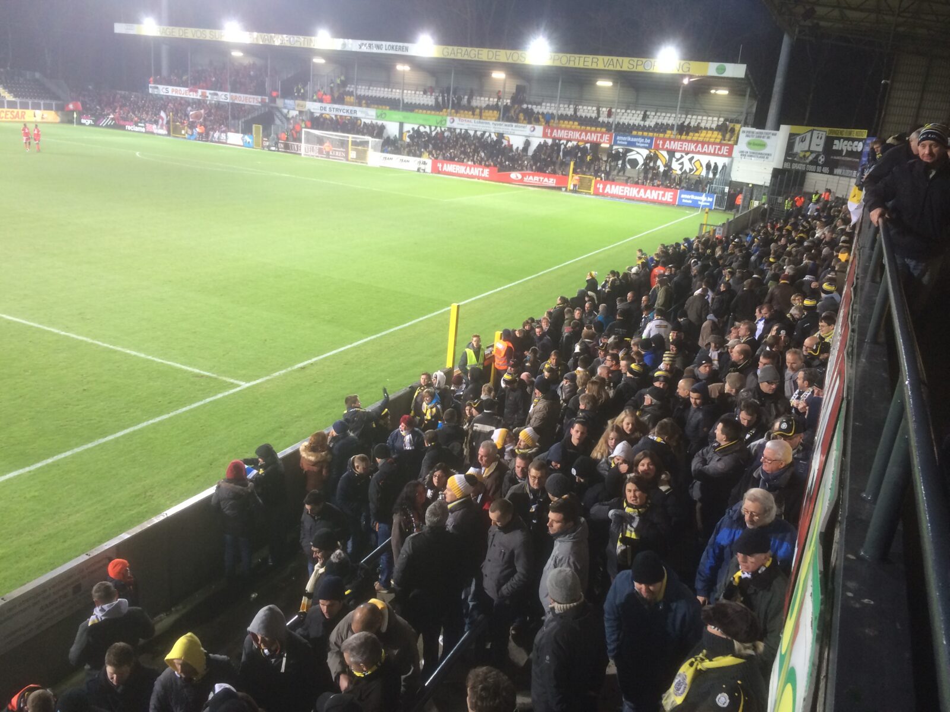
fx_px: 796
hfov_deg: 61.7
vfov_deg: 48.2
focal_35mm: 29
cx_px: 475
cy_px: 356
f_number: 2.2
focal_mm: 4.15
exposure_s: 1/30
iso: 80
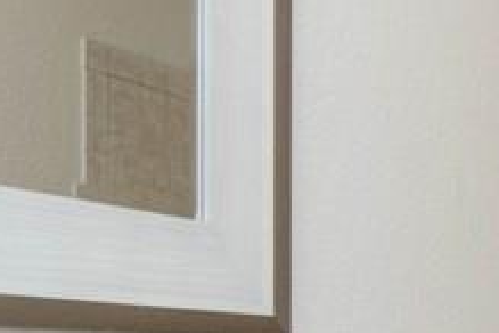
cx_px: 608
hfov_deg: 22.2
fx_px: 1164
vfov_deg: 15.6
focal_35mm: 84
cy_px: 409
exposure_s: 1/200
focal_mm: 12
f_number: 16
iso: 640
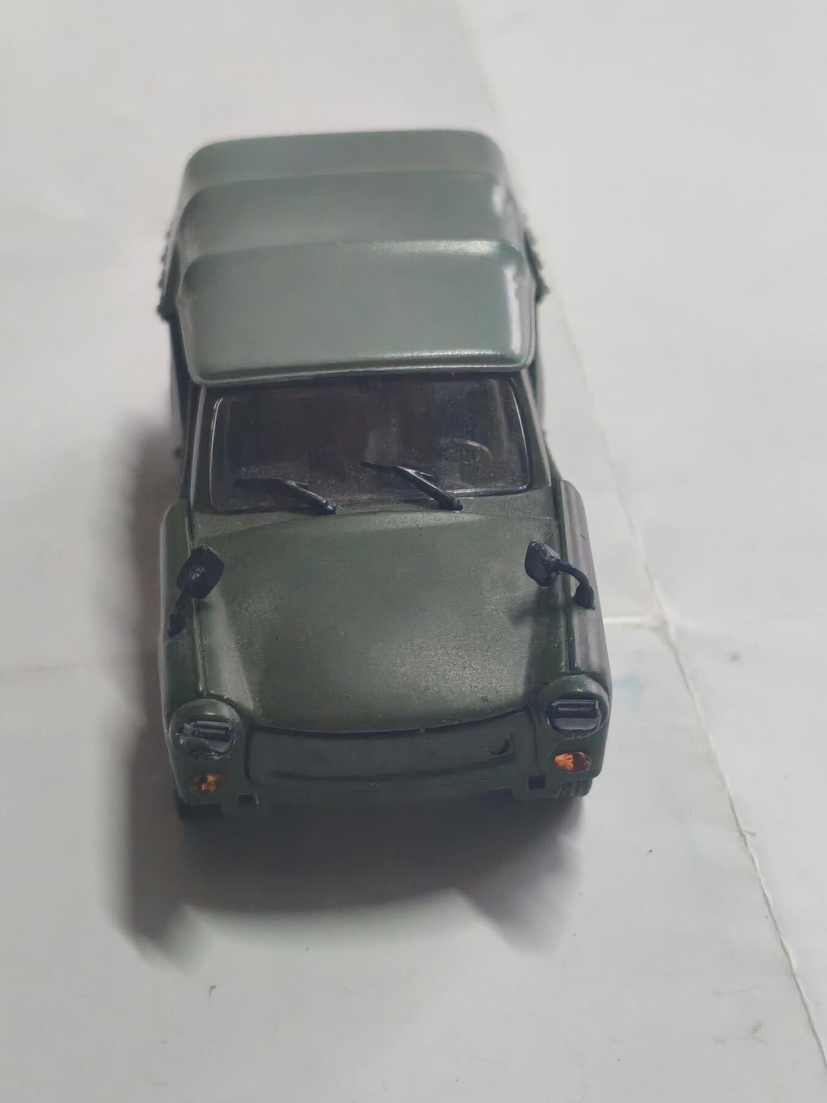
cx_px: 414
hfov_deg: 21.6
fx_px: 2166
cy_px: 552
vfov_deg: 28.6
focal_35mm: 68
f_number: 1.95
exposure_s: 1/33
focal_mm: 5.52
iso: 800
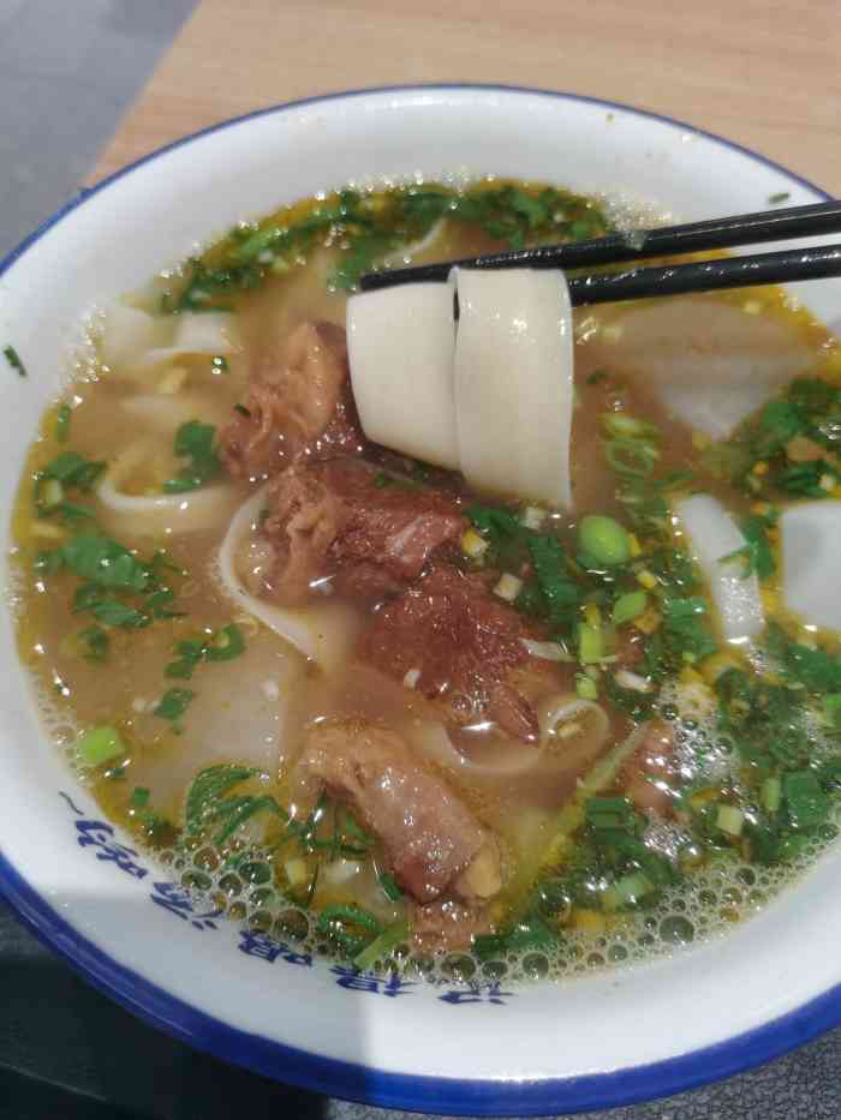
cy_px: 560
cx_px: 420
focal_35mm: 26
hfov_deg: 53.1
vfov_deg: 67.3
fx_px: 842
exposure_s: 1/625
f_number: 1.8
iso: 320
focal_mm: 5.58
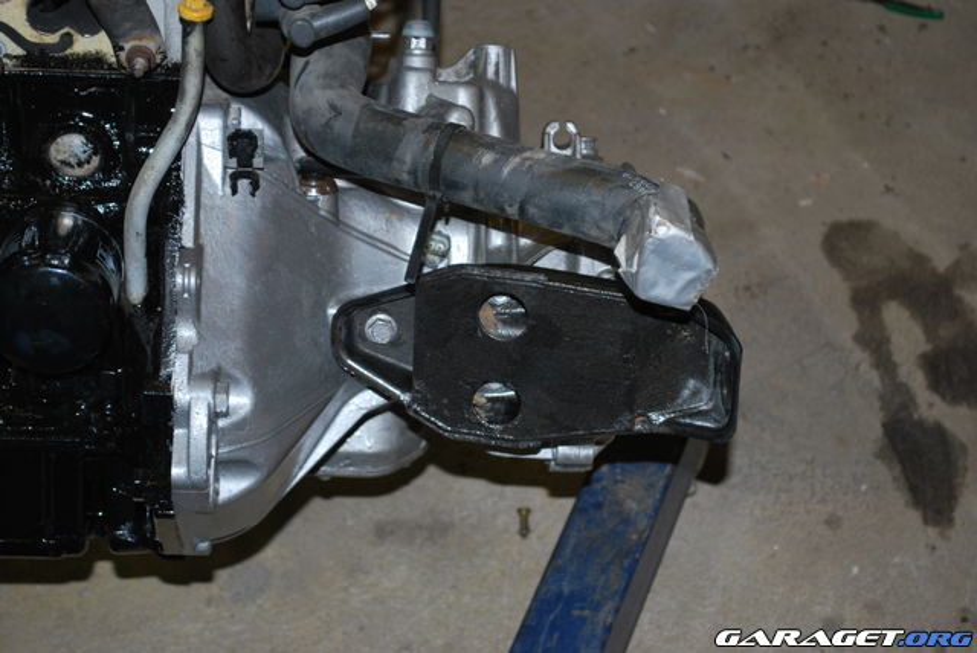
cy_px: 326
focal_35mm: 72
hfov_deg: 28.0
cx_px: 488
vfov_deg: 19.0
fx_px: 1956
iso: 200
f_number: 5.6
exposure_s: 1/60
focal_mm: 48
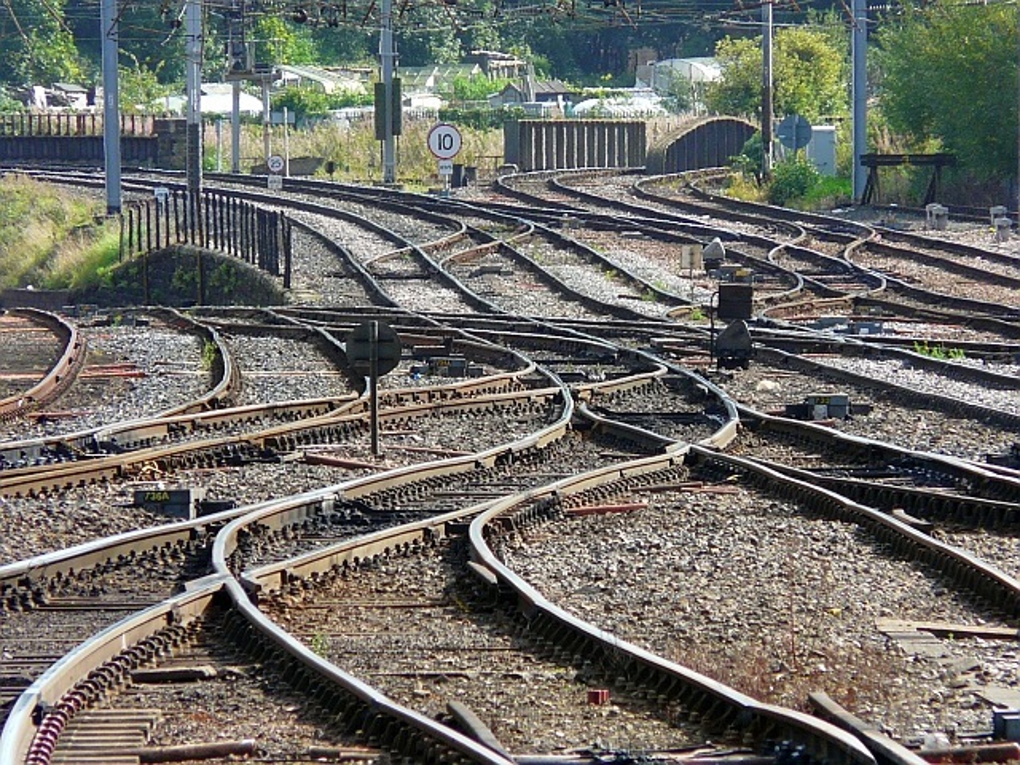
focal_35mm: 539
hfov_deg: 3.7
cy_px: 382
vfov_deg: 2.8
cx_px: 510
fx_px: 15882
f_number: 5
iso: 100
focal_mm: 69.4
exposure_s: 1/200
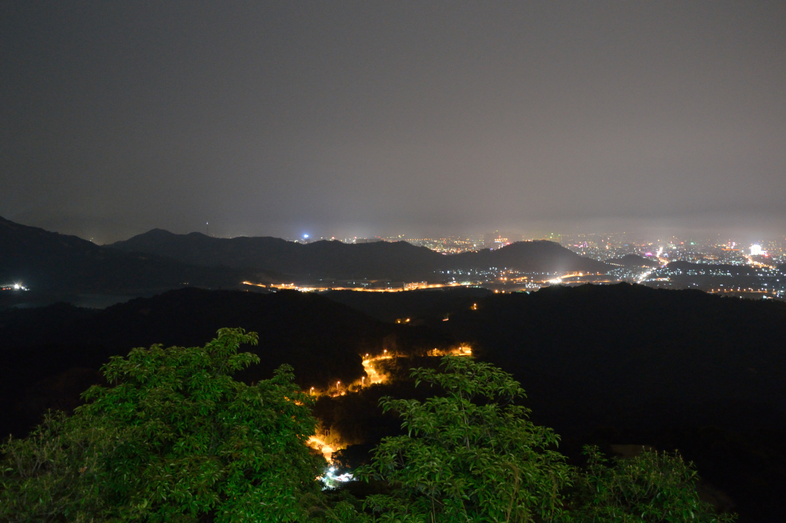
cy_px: 262
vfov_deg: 39.9
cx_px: 393
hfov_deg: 57.3
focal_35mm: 33
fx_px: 720
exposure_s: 5
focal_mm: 22
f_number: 8
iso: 1600
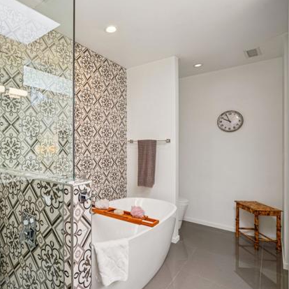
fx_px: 198
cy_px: 147
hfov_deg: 67.9
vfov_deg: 72.1
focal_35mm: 21
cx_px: 75
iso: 250
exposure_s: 1/30
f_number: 8
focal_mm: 16
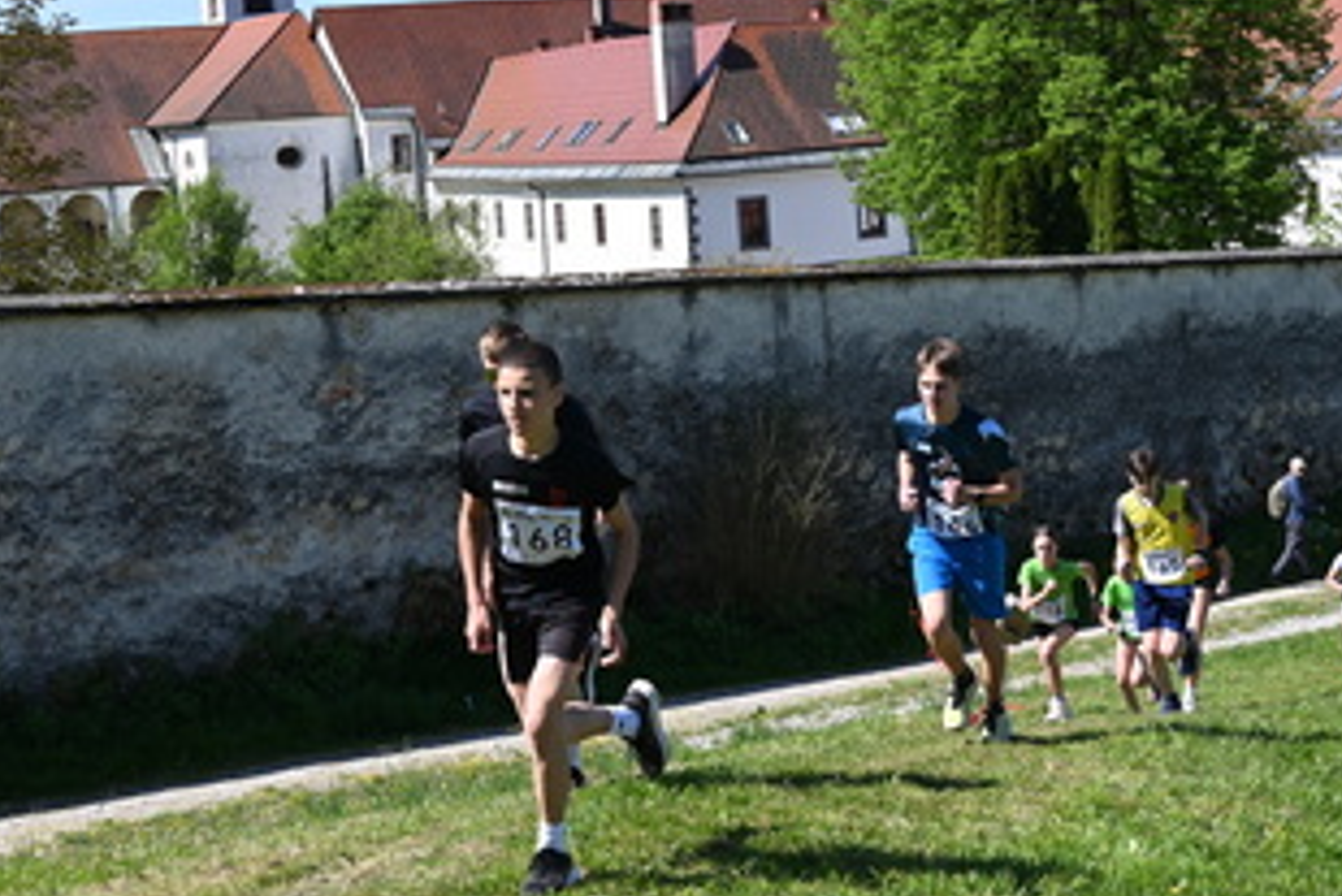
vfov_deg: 23.3
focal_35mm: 58
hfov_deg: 34.5
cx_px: 619
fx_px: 2163
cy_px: 268
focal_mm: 40
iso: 100
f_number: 6.3
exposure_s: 1/320
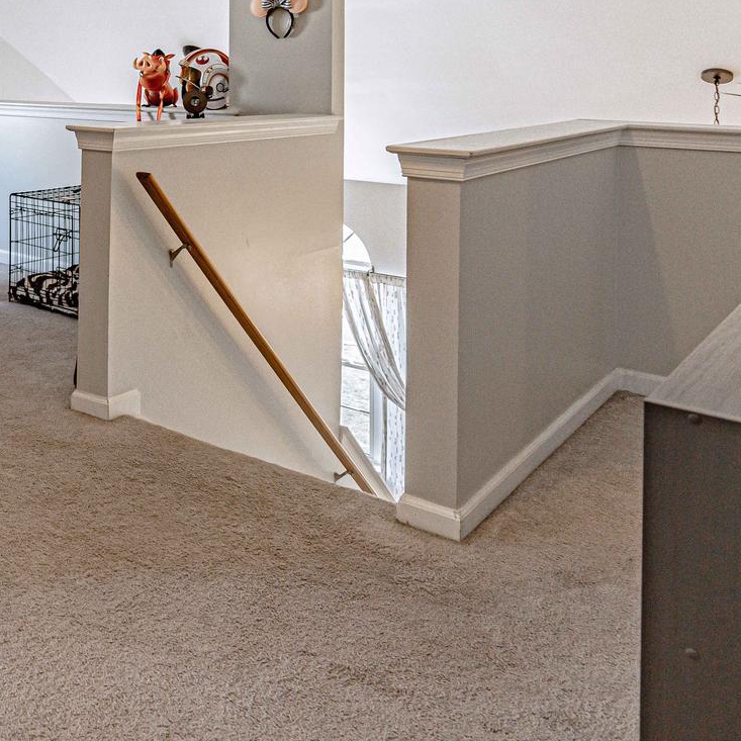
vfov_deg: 41.4
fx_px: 920
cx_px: -34
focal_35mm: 38
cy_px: 120
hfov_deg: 38.0
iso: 800
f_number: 5
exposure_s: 1/320
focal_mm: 16
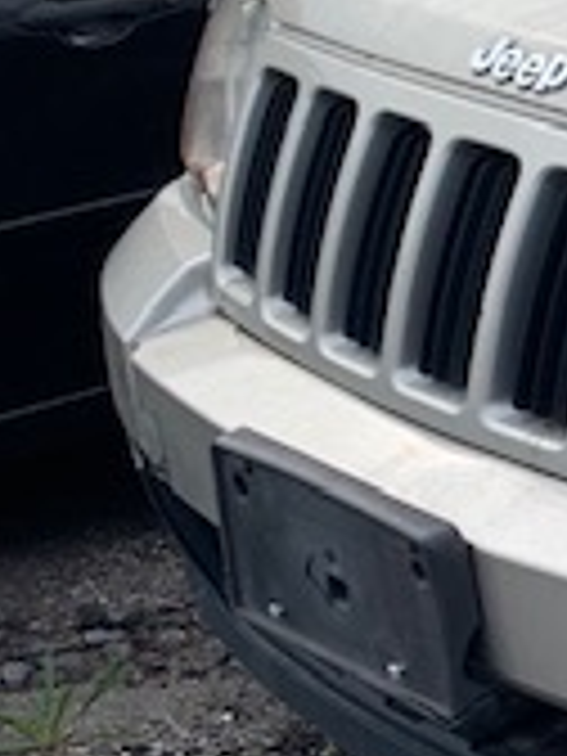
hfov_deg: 11.8
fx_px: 2162
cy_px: 310
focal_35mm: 99
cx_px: 1404
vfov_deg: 19.8
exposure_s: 1/1065
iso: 25
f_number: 1.8
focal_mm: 4.25
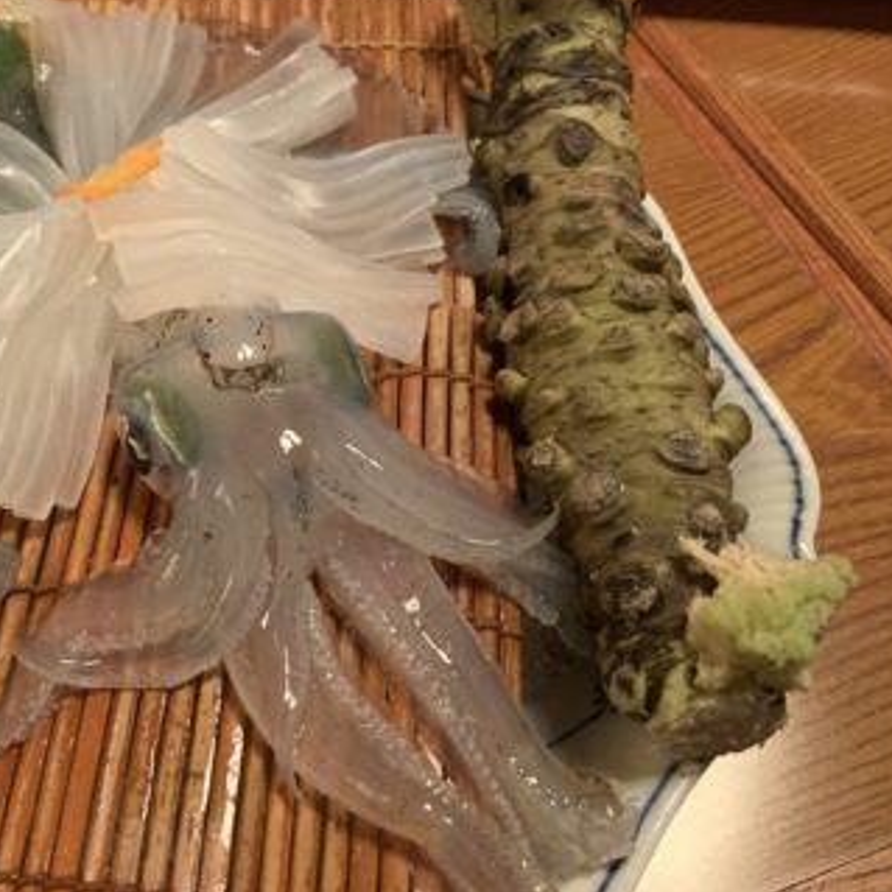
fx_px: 1050
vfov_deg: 46.0
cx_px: 232
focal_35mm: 36
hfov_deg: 44.6
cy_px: 393
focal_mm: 4.25
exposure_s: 1/30
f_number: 1.8
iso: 500
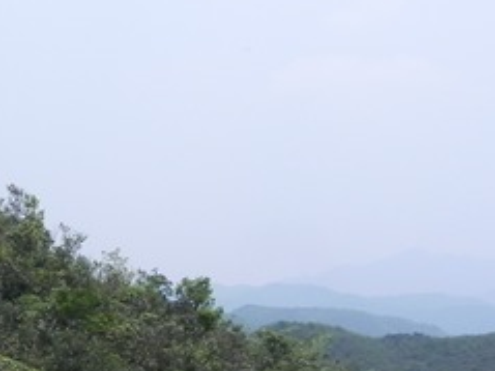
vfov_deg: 17.2
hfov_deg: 20.2
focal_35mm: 85
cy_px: 283
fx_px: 1215
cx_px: -217
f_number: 7.1
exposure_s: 1/338
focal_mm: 5.2
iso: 160
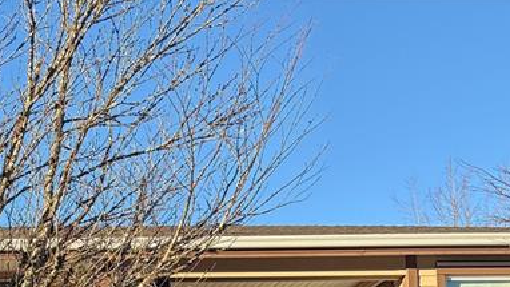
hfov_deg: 24.4
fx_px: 1028
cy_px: 507
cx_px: -147
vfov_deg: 14.2
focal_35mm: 76
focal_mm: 5.96
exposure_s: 1/369
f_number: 1.6
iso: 64
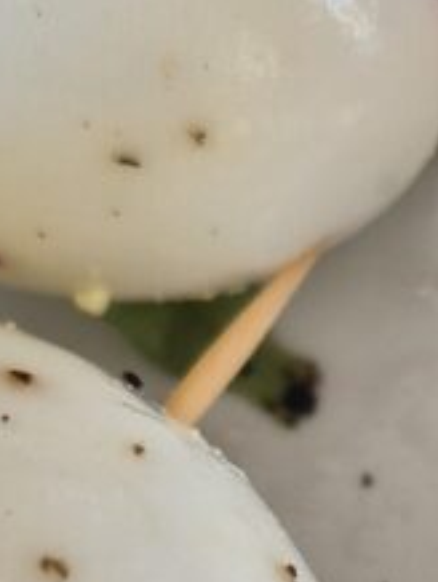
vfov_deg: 17.7
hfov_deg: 13.7
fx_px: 1818
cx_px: 272
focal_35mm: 108
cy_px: 590
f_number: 1.8
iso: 125
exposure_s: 1/100
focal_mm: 5.4
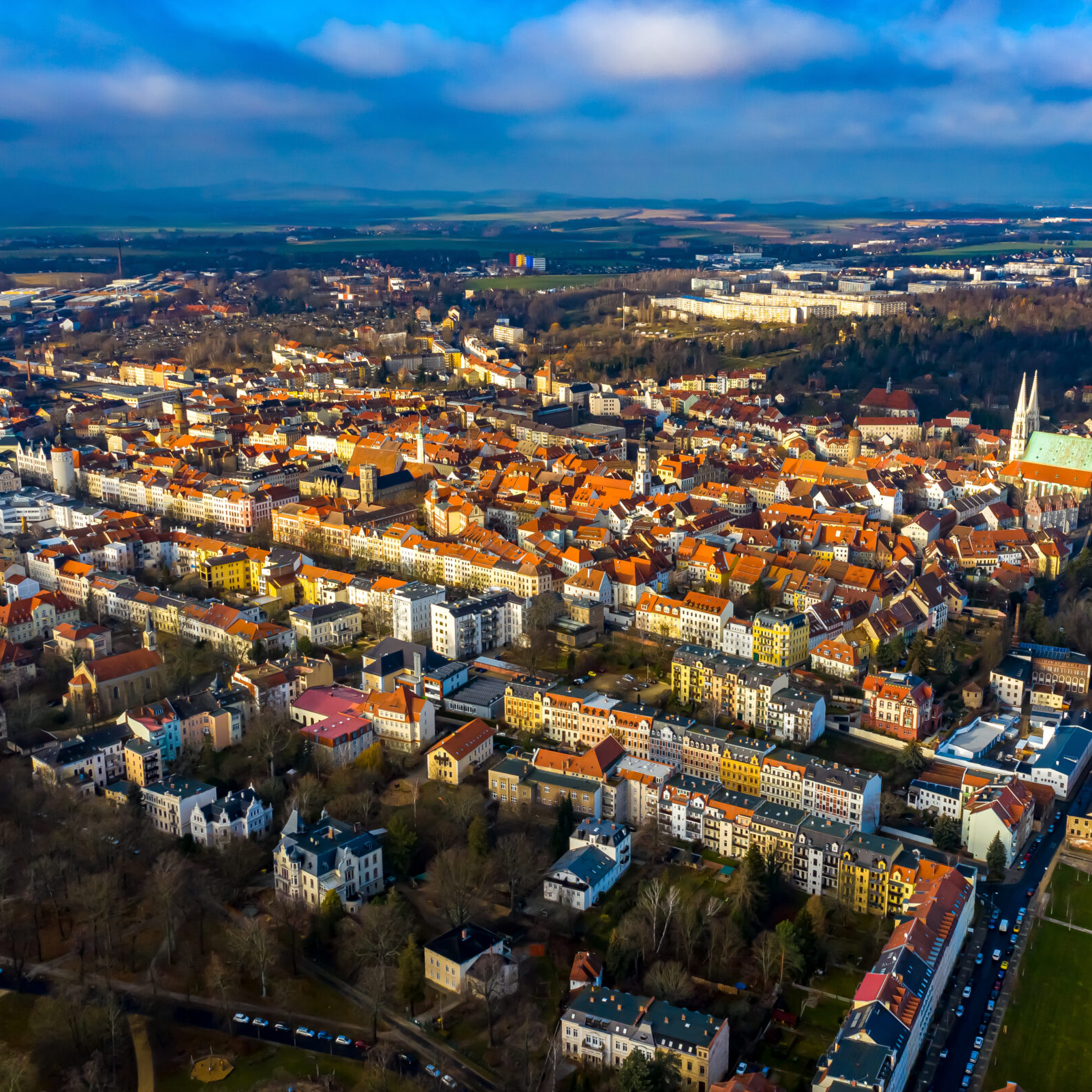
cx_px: 570
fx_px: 1356
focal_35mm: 38
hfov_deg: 43.8
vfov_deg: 43.9
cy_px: 543
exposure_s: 1/320
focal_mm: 10.3
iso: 100
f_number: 5.6
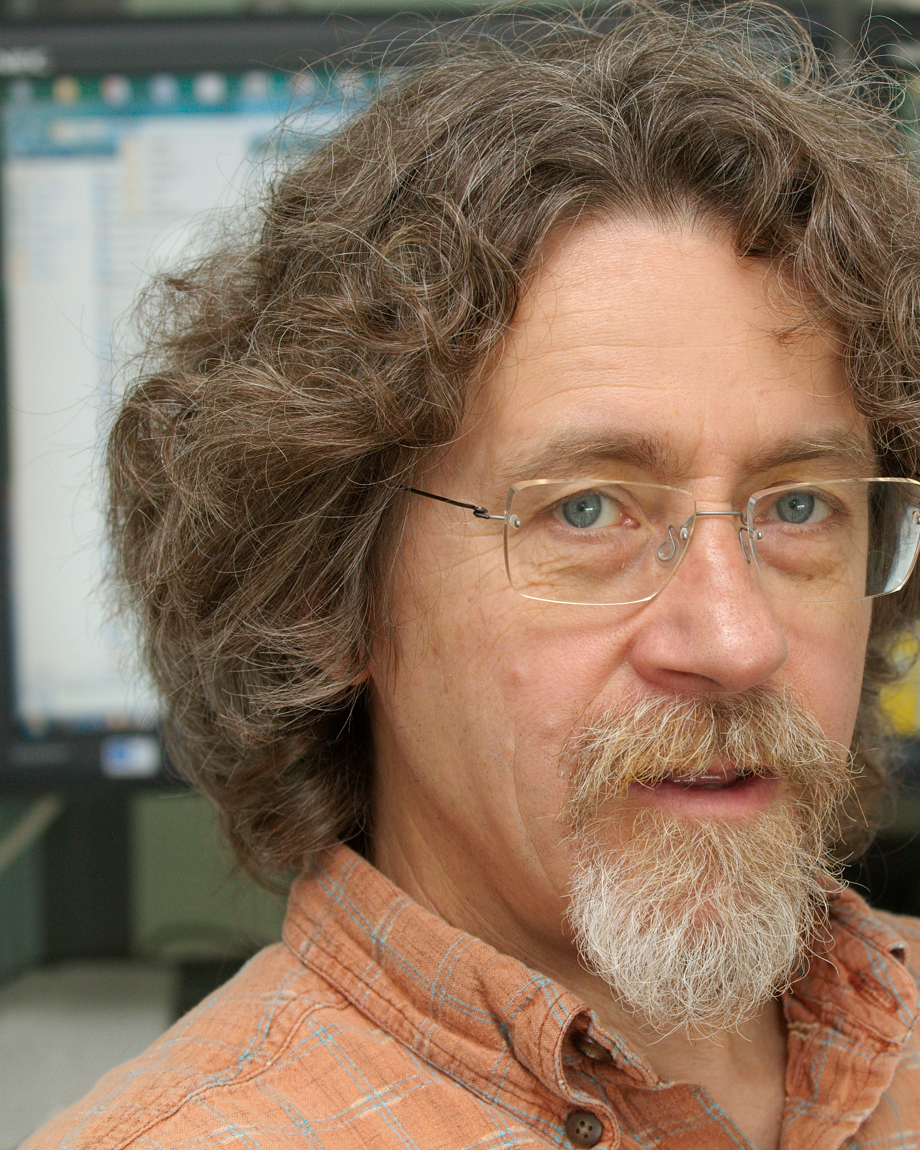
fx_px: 5072
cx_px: 766
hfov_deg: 10.3
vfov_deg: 12.9
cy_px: 573
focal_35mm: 149
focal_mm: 70
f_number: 5
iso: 640
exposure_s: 1/60
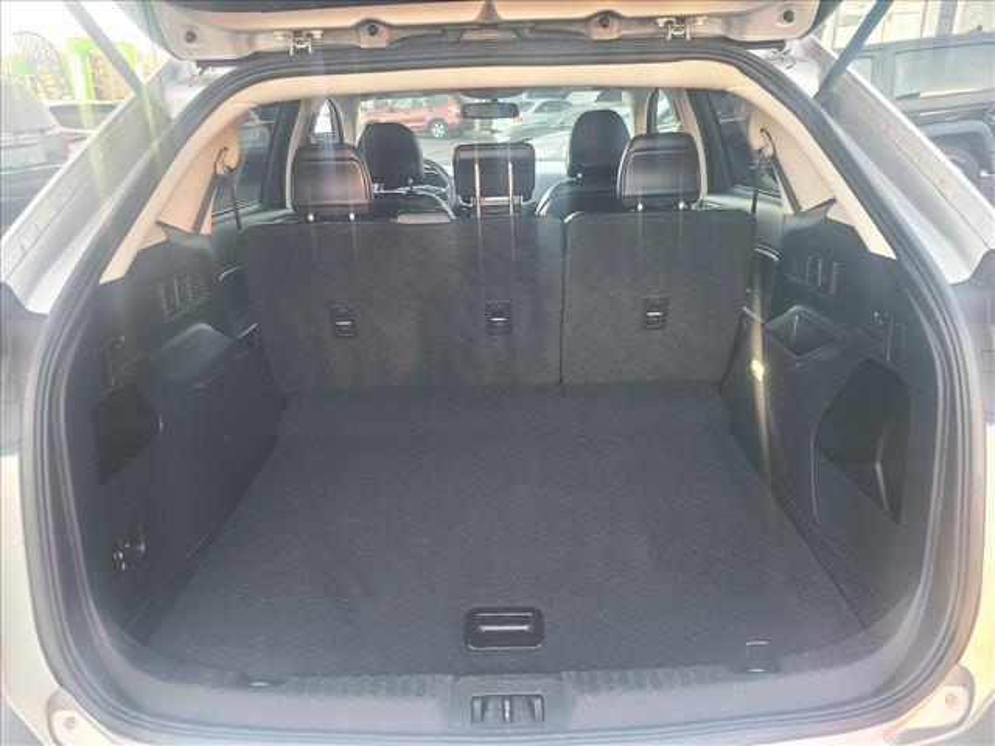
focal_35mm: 26
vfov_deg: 53.1
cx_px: 498
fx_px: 747
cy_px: 373
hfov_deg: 67.3
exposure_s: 1/60.2
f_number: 1.8
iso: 80
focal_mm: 5.4
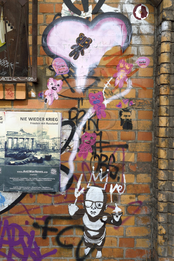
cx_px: 87
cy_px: 130
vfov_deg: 48.5
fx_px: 290
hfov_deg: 33.4
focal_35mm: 40
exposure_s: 1/320
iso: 200
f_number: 9
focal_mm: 40
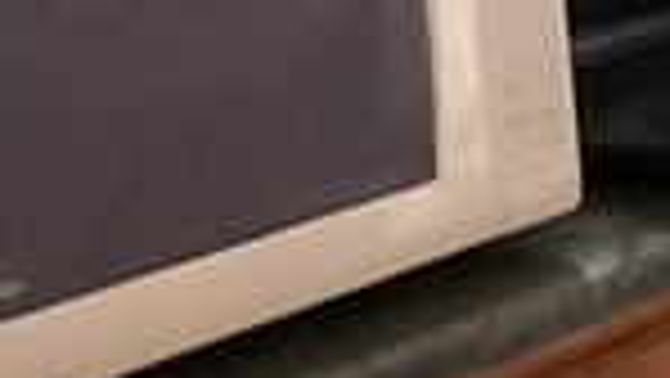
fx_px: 2577
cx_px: 1259
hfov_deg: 13.2
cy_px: 0
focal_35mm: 145
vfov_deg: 8.3
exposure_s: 1/17
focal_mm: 3.3
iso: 800
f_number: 2.4
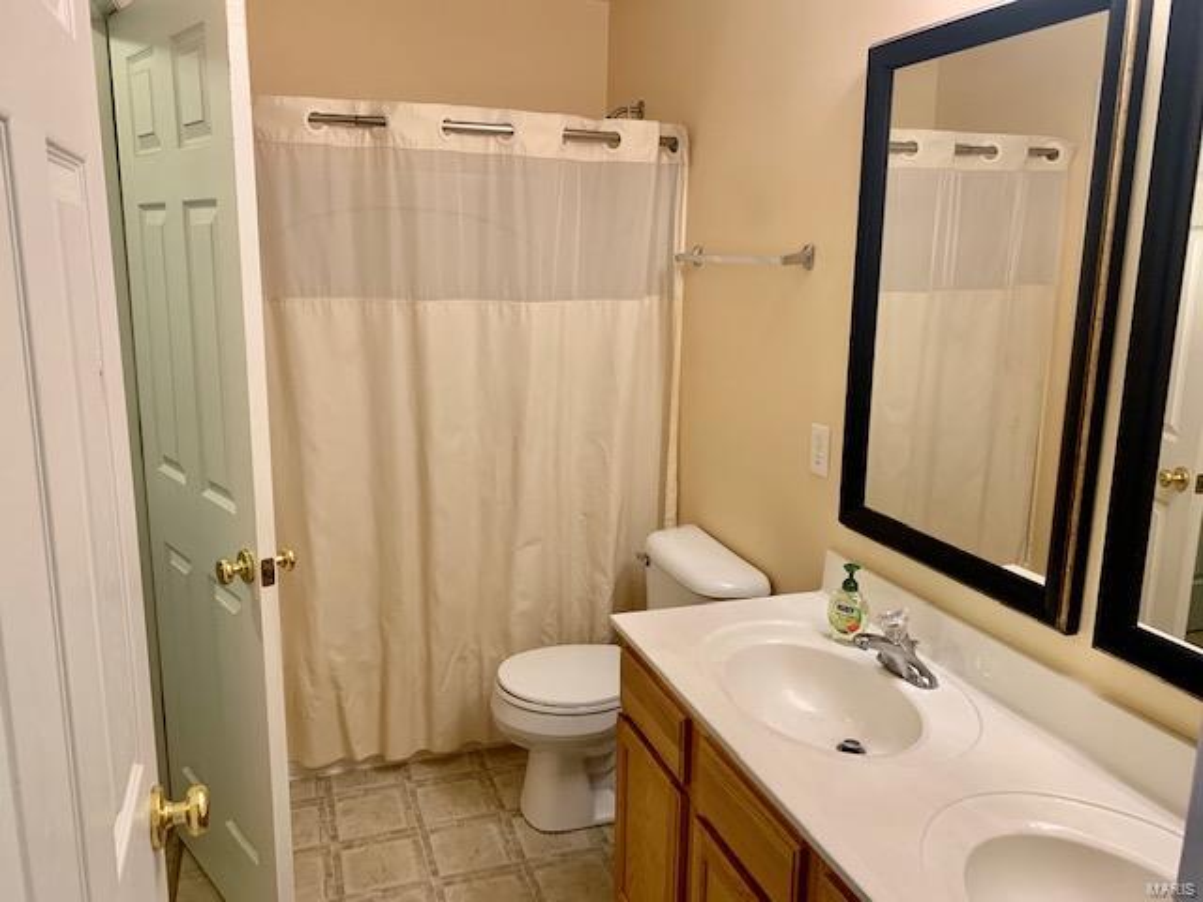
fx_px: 904
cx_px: 602
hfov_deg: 67.3
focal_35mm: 26
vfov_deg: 53.1
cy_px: 451
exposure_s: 1/60
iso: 160
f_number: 1.8
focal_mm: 4.25
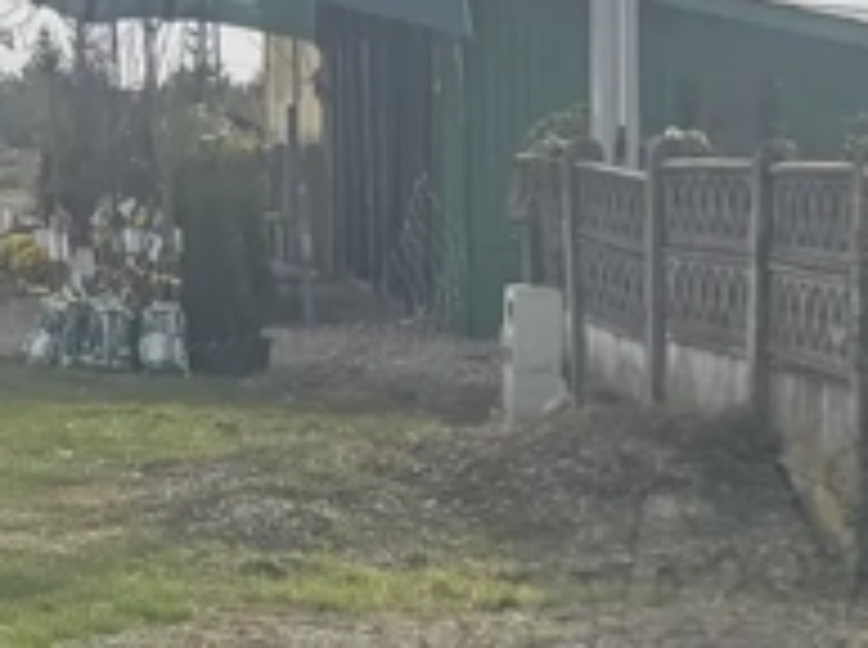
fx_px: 3379
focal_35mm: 135
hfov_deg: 11.9
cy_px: 788
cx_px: 2082
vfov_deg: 10.7
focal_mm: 5.96
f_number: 1.6
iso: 50
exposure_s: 1/2242
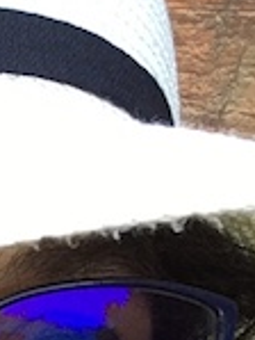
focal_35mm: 133
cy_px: 705
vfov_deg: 12.7
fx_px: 1304
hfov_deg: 10.5
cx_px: -196
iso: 50
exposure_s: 1/100
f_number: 2.4
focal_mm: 2.15
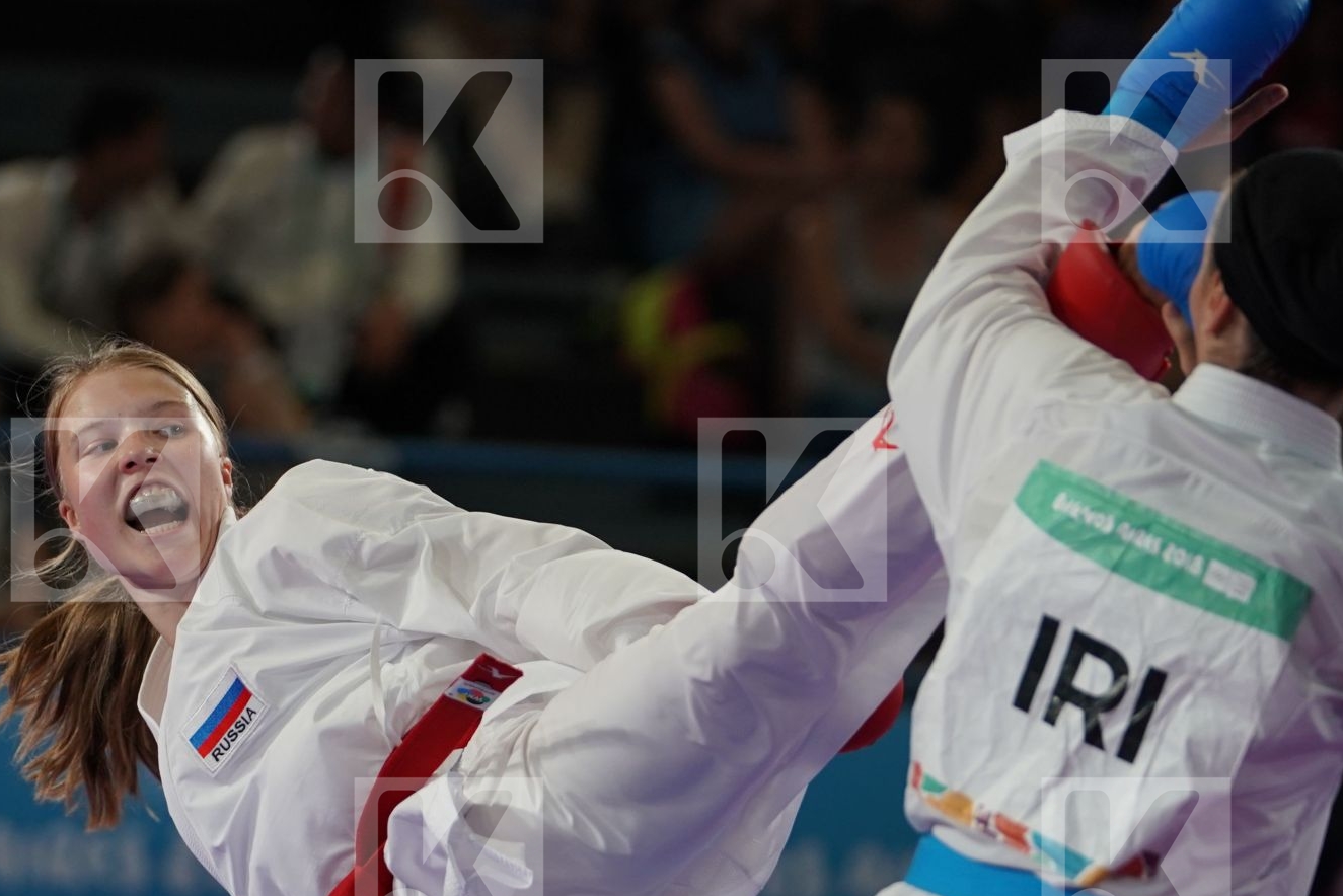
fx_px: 12313
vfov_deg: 4.2
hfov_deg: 6.2
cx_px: 449
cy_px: 510
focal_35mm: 330
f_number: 2.8
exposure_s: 1/1000
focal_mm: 162
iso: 800
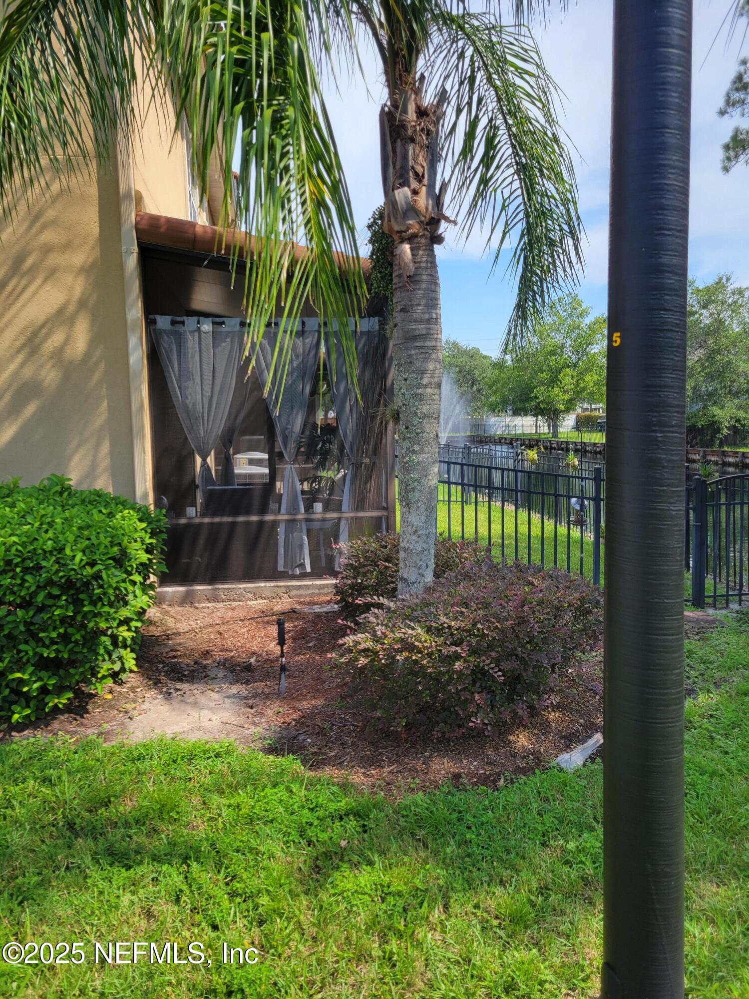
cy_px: 500
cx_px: 374
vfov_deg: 67.3
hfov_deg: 53.1
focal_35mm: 26
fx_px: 750
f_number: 1.8
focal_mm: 5.4
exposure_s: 1/1372
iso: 40
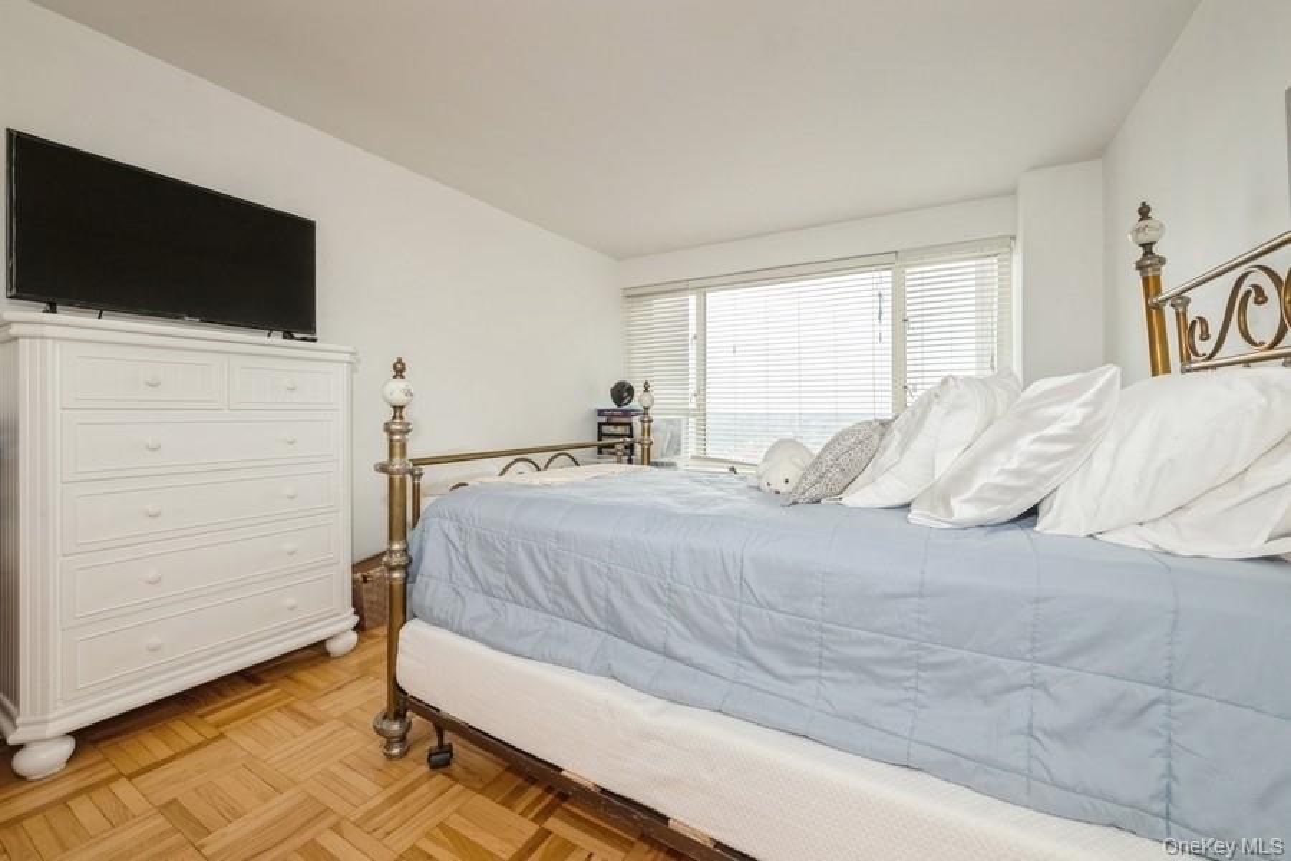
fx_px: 502
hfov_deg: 104.3
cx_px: 646
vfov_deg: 81.2
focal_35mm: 14
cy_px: 430
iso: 400
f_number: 11
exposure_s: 1/30
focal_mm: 14
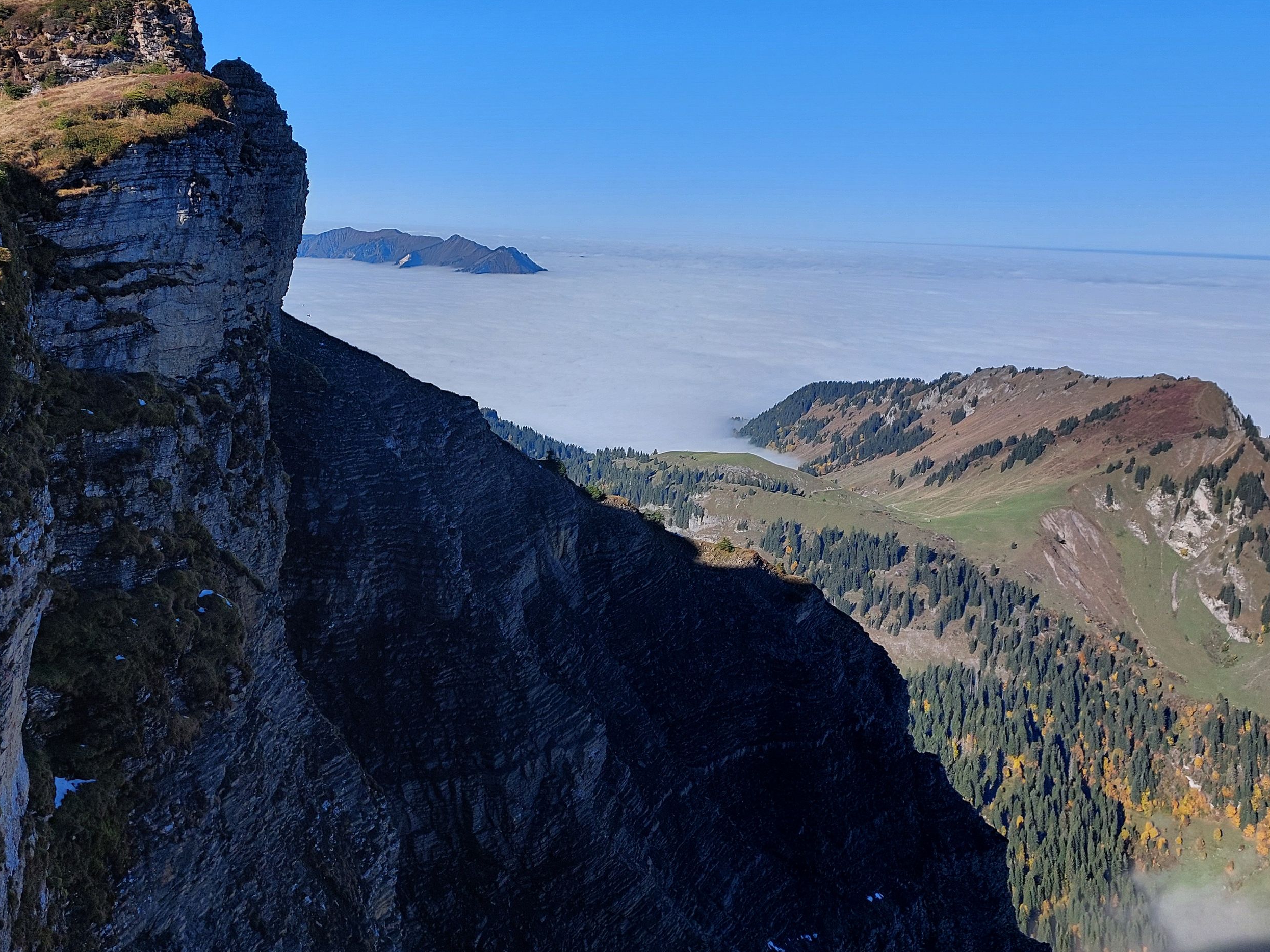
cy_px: 344
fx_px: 1357
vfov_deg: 38.4
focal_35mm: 37
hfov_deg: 49.8
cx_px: 507
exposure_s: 1/2337
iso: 25
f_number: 1.8
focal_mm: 5.23
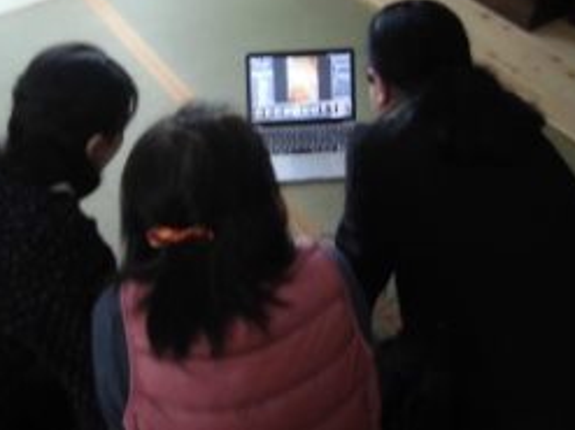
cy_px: 87
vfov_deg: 33.4
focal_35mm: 42
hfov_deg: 44.7
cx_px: 250
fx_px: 697
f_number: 2.8
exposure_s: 1/13
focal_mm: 4.7
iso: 400
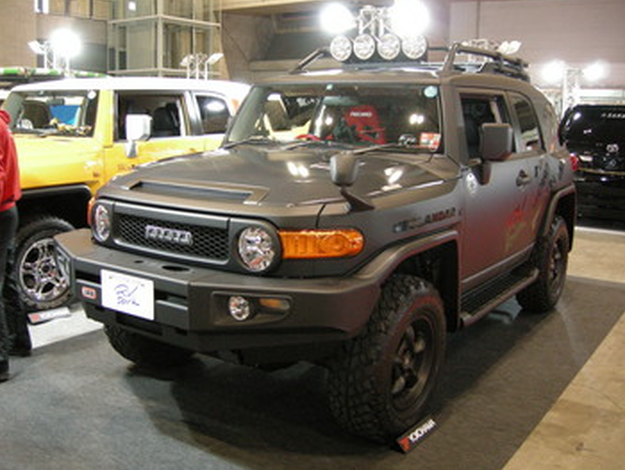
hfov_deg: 50.1
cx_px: 320
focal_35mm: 37
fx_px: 669
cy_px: 234
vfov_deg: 38.7
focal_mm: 7.5
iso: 400
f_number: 2.7
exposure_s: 1/17.6
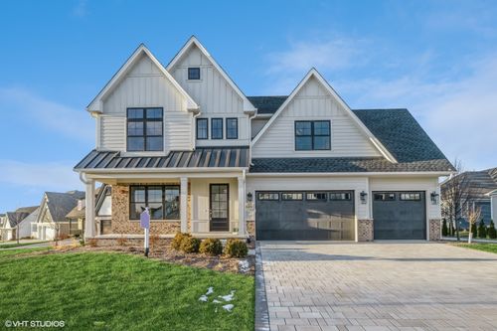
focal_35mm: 18
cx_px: 248
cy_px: 166
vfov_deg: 67.3
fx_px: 248
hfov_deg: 90.0
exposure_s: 1/60
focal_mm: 18
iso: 200
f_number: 8
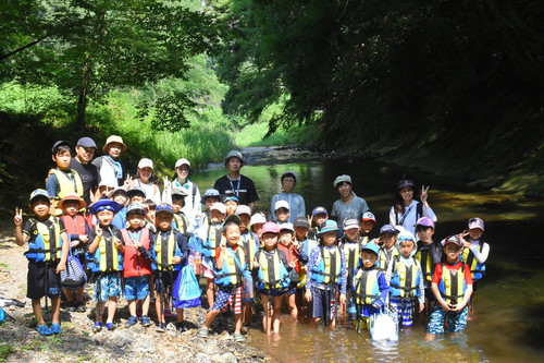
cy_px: 182
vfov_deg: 29.8
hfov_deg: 43.6
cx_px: 272
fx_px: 680
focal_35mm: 45
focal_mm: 30
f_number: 10
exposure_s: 1/320
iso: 800
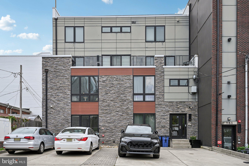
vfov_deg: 43.6
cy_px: 83
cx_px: 124
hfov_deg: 61.9
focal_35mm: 30
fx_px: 207
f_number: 8
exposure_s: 1/500
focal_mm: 30
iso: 400
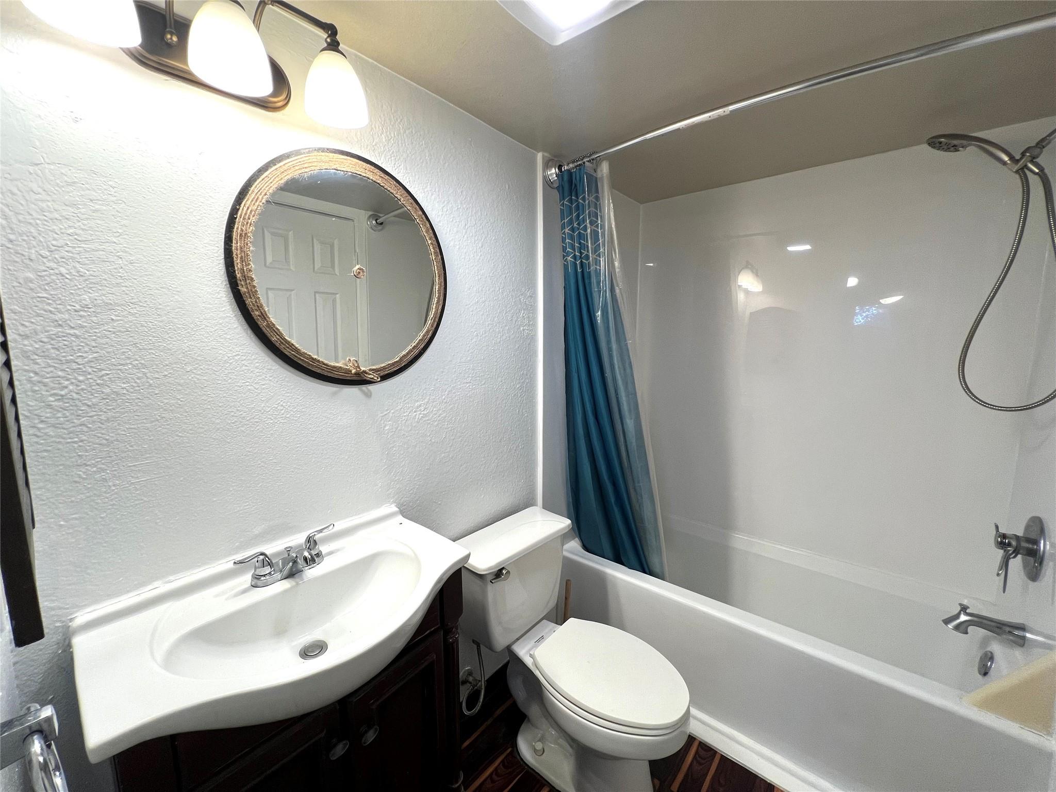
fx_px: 397
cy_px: 396
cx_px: 528
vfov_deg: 89.9
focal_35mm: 13
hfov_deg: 106.2
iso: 100
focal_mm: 1.57
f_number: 1.8
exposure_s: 1/120
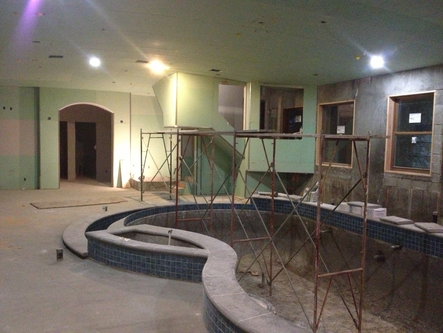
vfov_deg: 40.7
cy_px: 166
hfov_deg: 52.6
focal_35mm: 35
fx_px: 448
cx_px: 222
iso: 800
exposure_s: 1/15
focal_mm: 4.28
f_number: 2.4
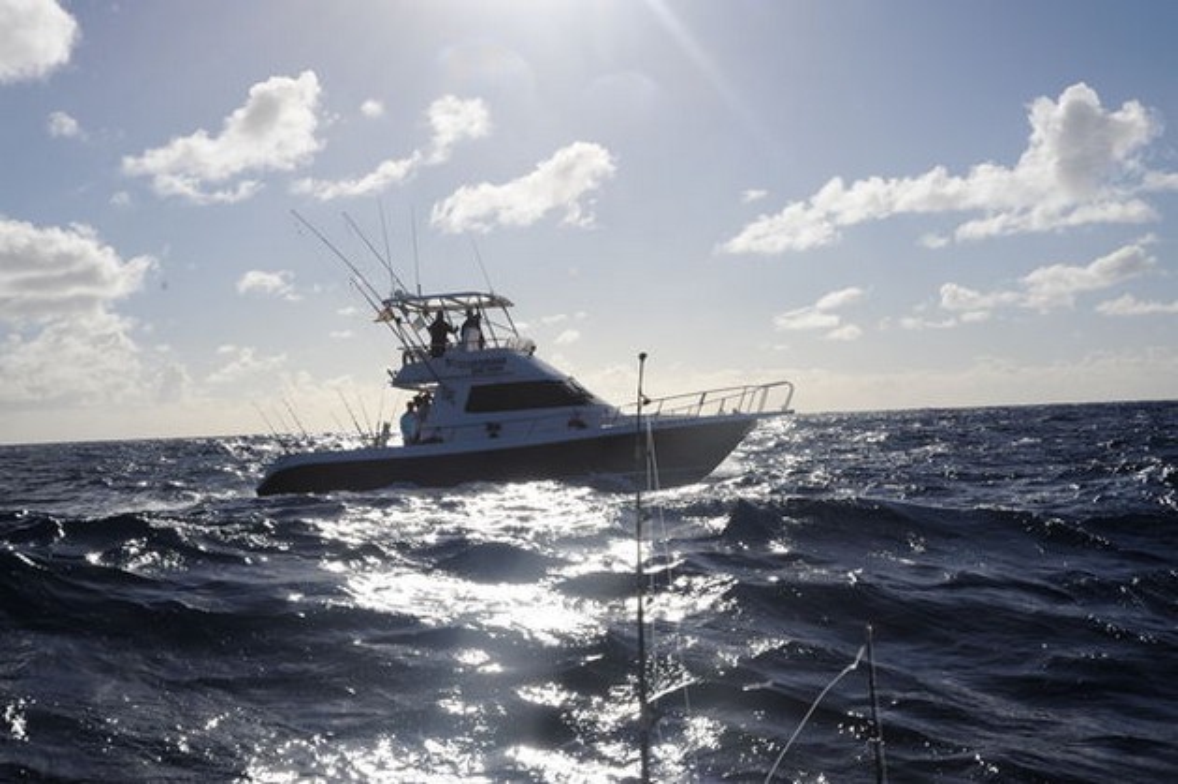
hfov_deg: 43.6
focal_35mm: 45
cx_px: 589
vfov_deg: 29.8
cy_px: 392
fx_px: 1471
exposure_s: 1/800
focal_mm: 45
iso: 200
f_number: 14
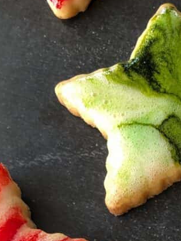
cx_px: 215
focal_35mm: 80
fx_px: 558
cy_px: 272
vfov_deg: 22.8
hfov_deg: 17.6
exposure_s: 1/30
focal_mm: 3.99
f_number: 1.8
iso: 32
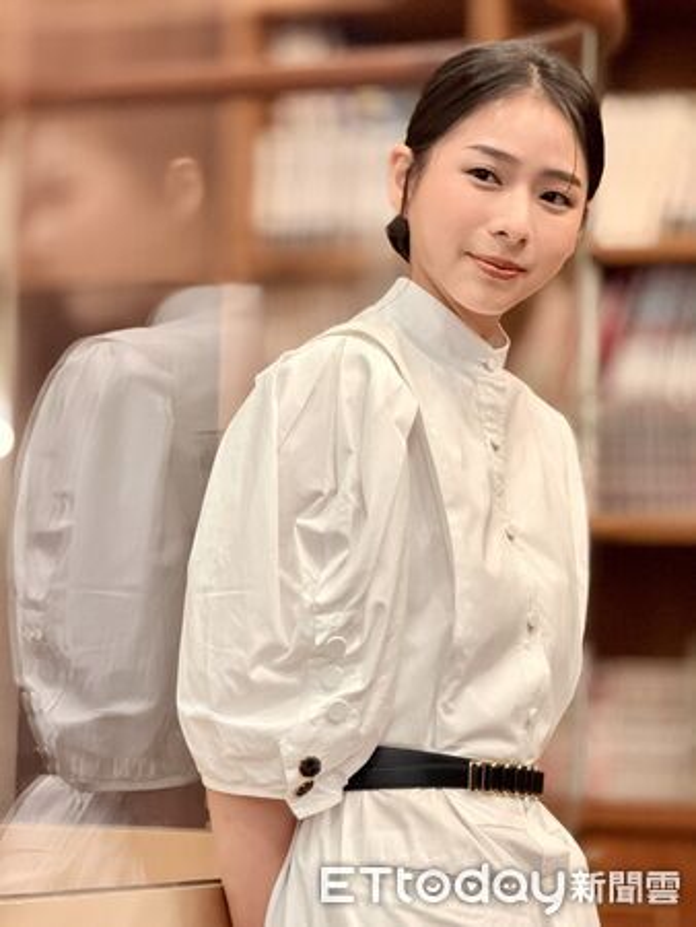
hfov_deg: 12.4
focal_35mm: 120
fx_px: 3214
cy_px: 464
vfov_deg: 16.4
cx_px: 348
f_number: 2.8
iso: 1000
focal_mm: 15.66
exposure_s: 1/40
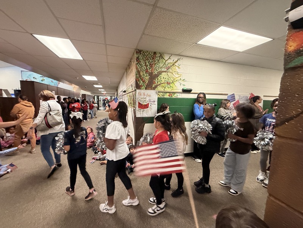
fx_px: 123
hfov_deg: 102.1
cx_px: 152
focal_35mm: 14
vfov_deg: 85.7
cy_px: 114
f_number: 2.2
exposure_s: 1/60
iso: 500
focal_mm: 2.22
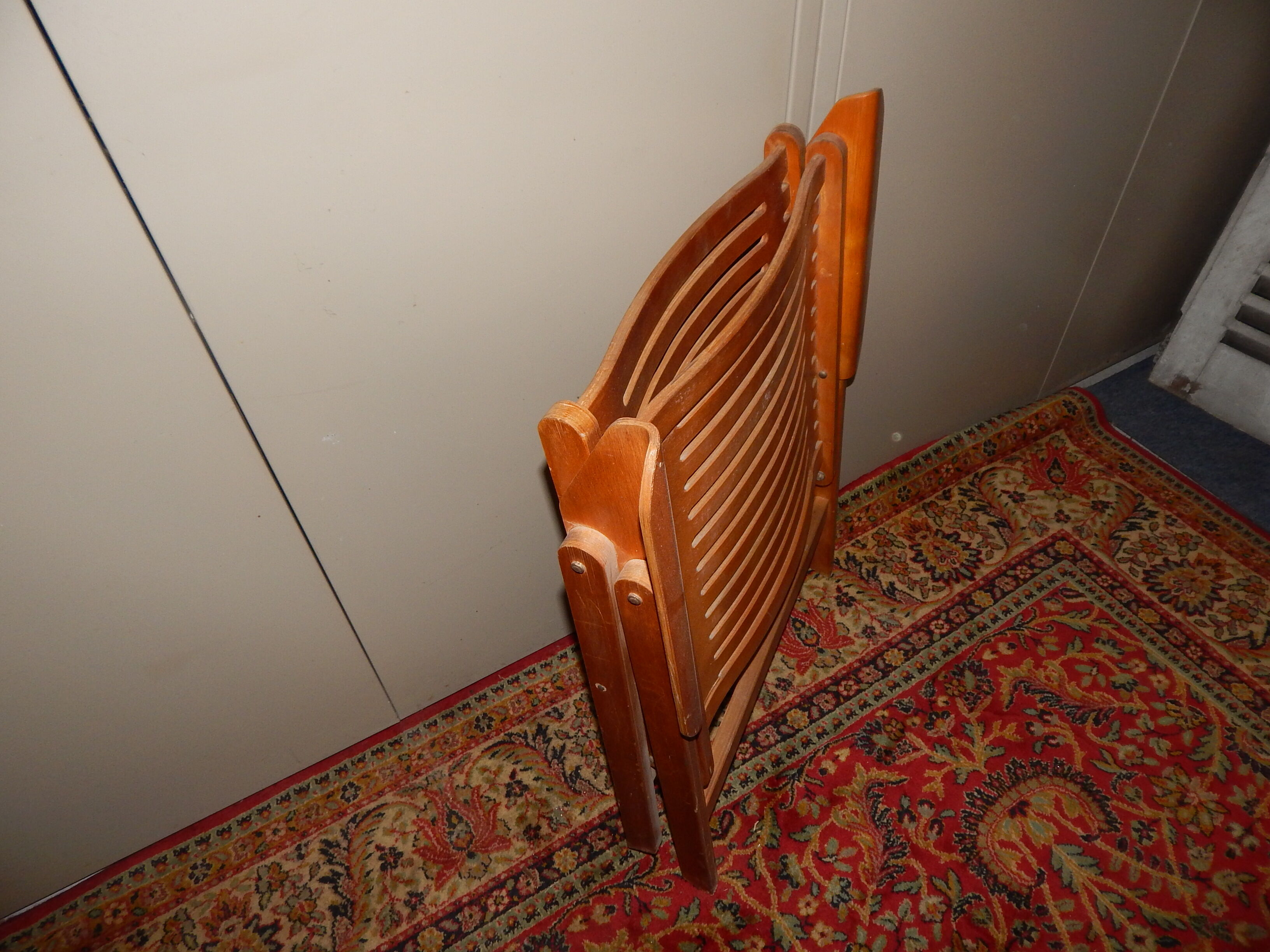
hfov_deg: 76.4
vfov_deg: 61.1
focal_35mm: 22
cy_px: 476
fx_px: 807
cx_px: 635
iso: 200
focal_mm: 4
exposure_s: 1/30
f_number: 3
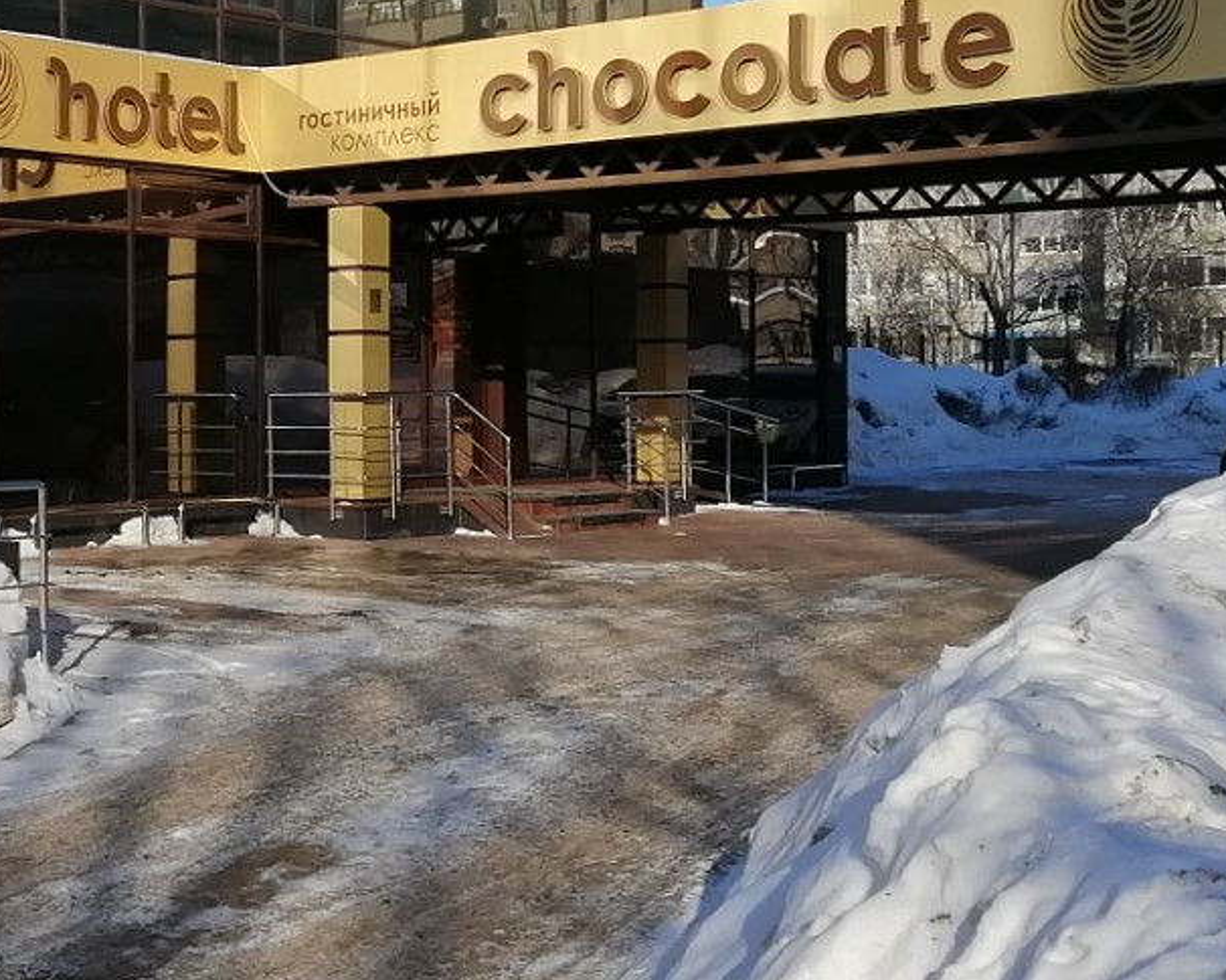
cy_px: 392
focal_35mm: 58
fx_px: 2105
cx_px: 268
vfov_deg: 26.2
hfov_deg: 31.7
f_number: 1.8
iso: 50
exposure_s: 1/5000
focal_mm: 3.62
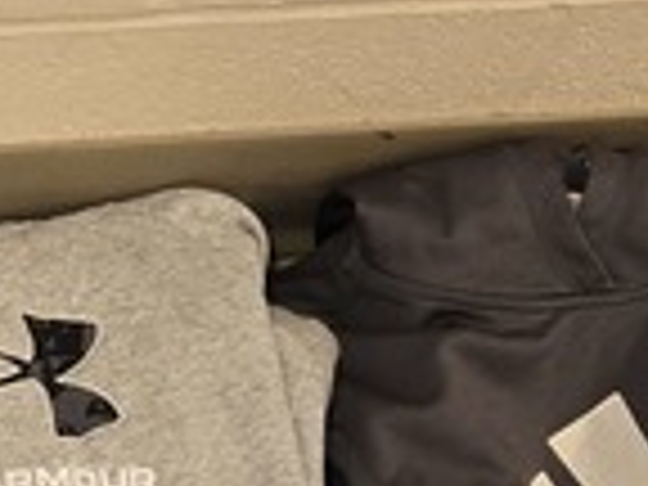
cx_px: -612
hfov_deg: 11.0
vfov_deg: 8.8
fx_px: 3070
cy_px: 778
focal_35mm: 164
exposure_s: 1/120
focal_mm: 5.4
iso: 250
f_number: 1.8
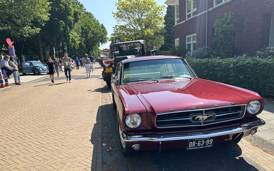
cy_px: 103
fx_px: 194
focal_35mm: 26
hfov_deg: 70.4
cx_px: 139
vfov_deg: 47.3
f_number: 1.78
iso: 80
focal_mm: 6.86
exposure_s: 1/2353
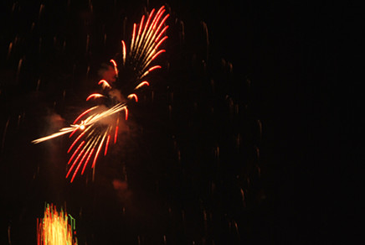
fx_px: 2567
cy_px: 135
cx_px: 165
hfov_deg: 8.1
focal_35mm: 253
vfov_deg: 5.5
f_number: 5.6
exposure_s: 3
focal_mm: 105
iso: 100
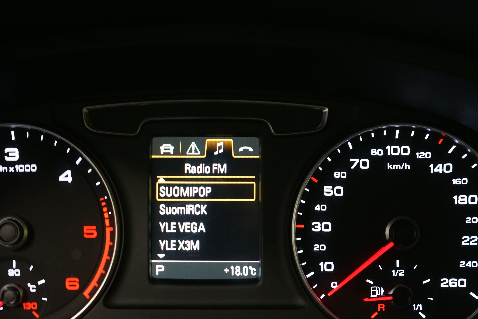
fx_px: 664
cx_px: 188
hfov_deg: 39.4
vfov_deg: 26.9
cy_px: 202
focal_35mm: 50
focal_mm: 34
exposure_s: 1/6
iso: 1600
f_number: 5.6
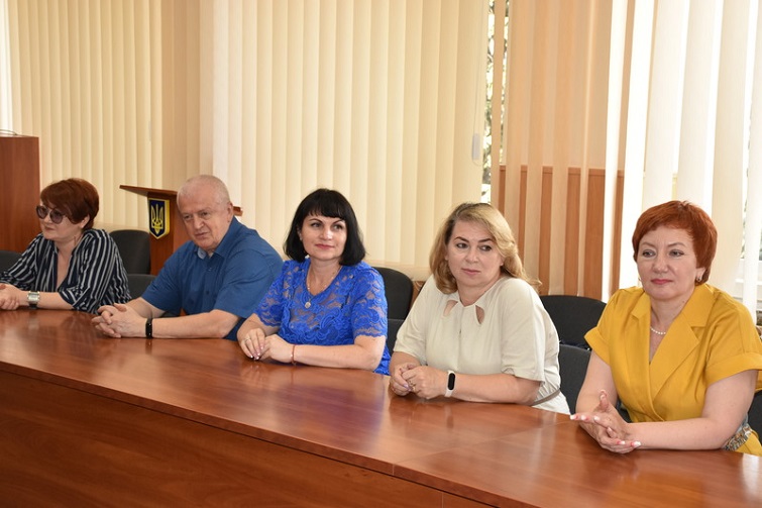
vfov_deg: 22.6
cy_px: 254
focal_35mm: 60
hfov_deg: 33.4
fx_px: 1270
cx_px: 381
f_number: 5.6
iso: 500
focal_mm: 40
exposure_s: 1/125
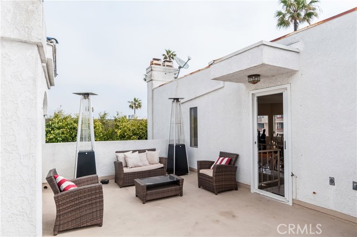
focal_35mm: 21
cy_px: 118
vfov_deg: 59.4
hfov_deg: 81.3
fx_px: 208
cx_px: 178
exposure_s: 1/500
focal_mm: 14
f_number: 9
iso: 200
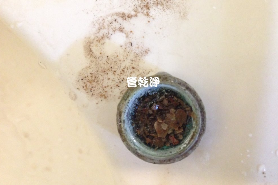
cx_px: 141
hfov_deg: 54.4
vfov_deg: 37.8
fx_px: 270
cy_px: 84
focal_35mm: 35
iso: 500
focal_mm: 4.12
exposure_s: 1/15
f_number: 2.4
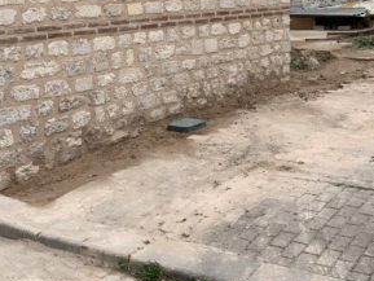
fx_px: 649
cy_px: 19
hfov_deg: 31.5
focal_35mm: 60
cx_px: 90
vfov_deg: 23.7
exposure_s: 1/378
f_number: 1.8
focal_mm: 4.25
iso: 25
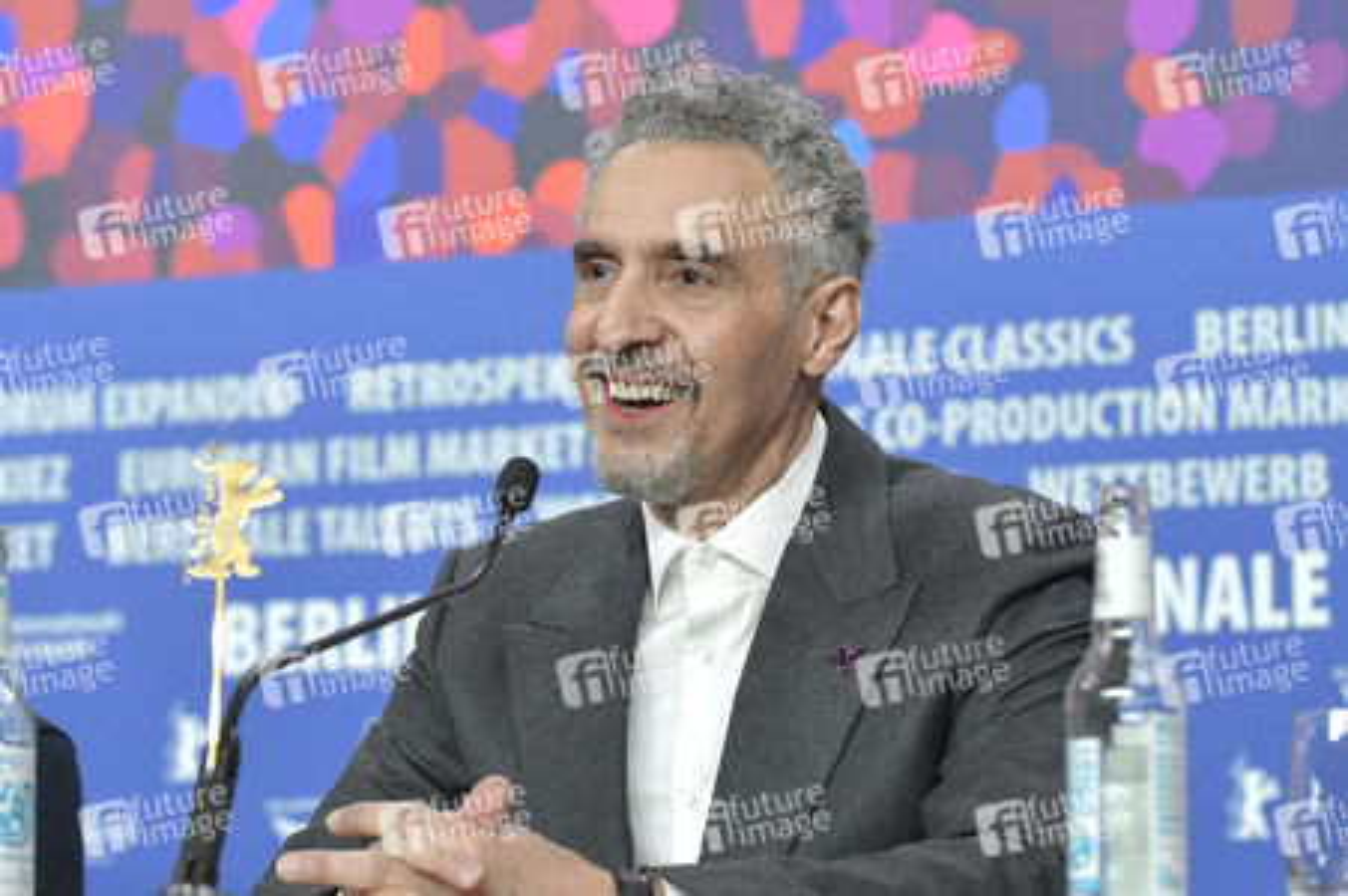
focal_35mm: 116
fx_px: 4340
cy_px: 448
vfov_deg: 11.8
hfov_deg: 17.7
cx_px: 674
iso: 2000
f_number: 5.6
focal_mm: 116
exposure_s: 1/250
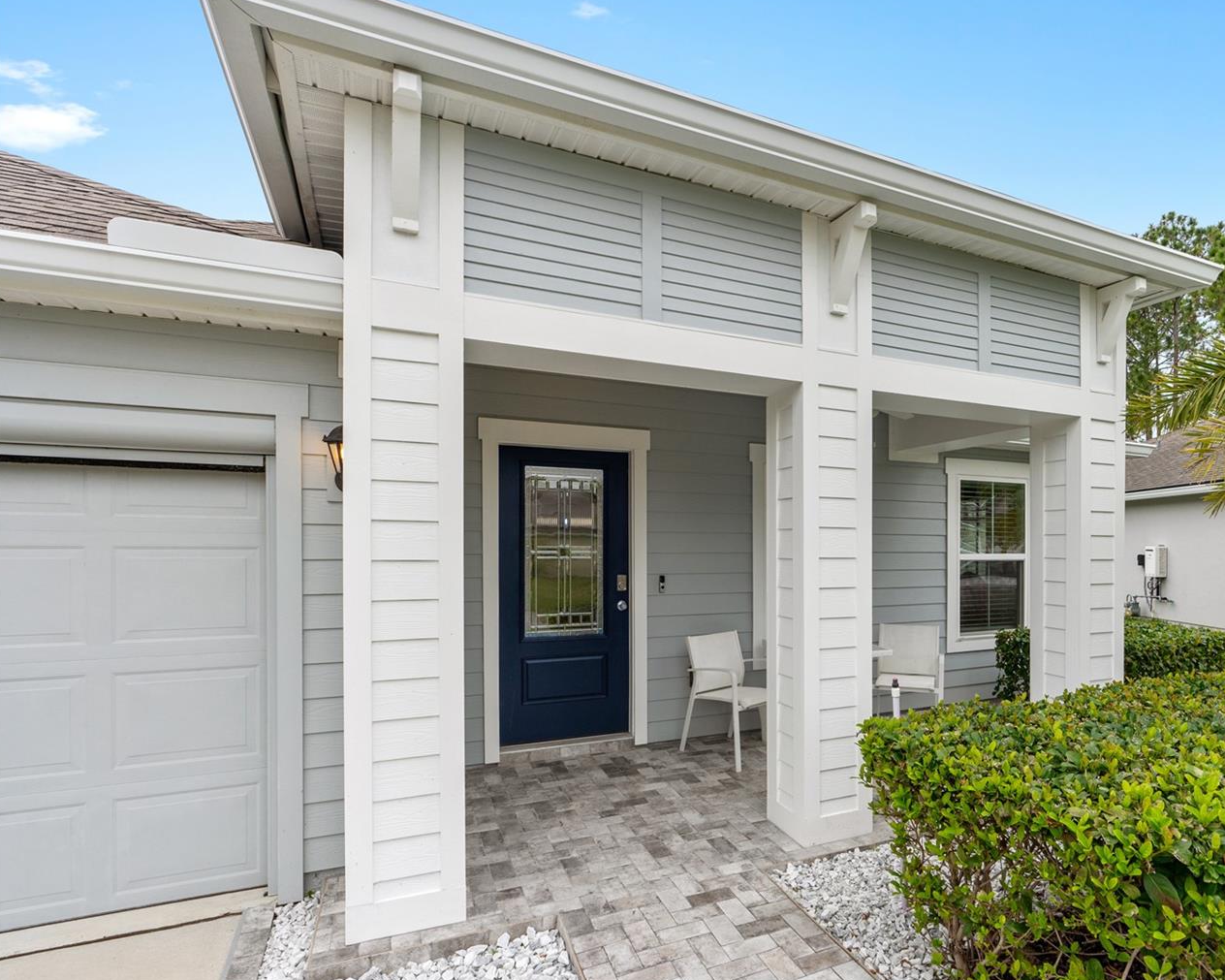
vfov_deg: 70.8
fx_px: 689
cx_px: 769
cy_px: 478
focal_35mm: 19
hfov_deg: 81.7
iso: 125
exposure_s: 1/60
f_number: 9
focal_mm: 16
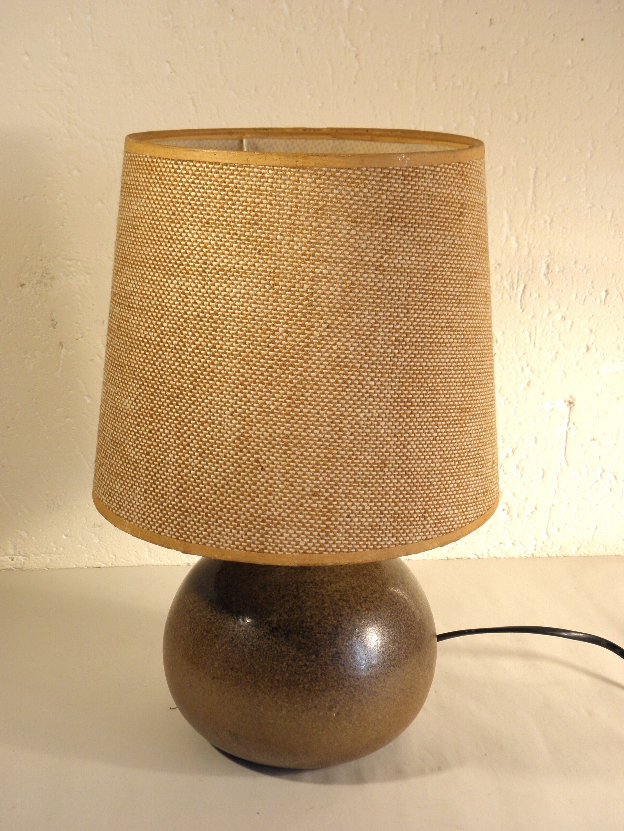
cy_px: 416
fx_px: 1202
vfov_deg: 38.2
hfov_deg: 29.1
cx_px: 312
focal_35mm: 50
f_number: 4
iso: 125
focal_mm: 9.1
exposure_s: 1/50
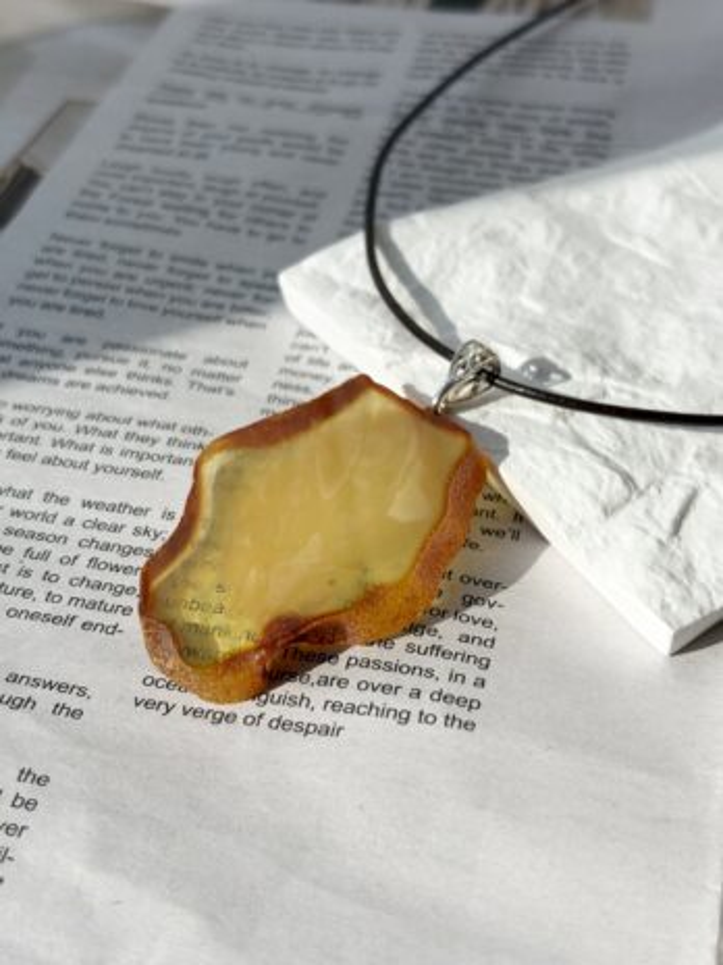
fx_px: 1448
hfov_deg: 28.0
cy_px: 482
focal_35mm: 52
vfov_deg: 36.8
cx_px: 362
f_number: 1.6
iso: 40
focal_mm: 5.96
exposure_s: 1/2865
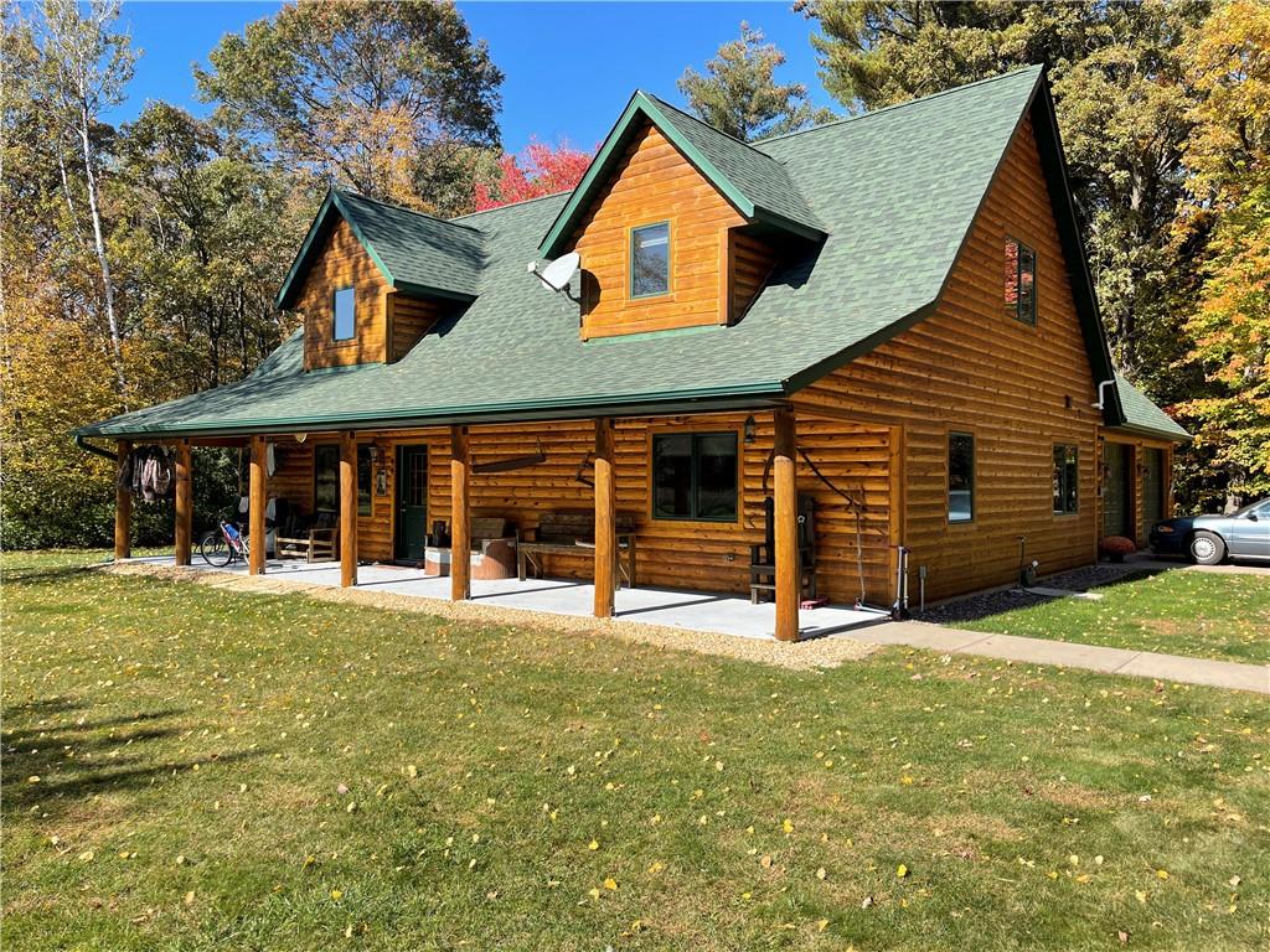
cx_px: 635
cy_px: 476
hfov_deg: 67.3
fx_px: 954
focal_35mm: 26
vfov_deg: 53.1
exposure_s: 1/1238
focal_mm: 5.1
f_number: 1.6
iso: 32
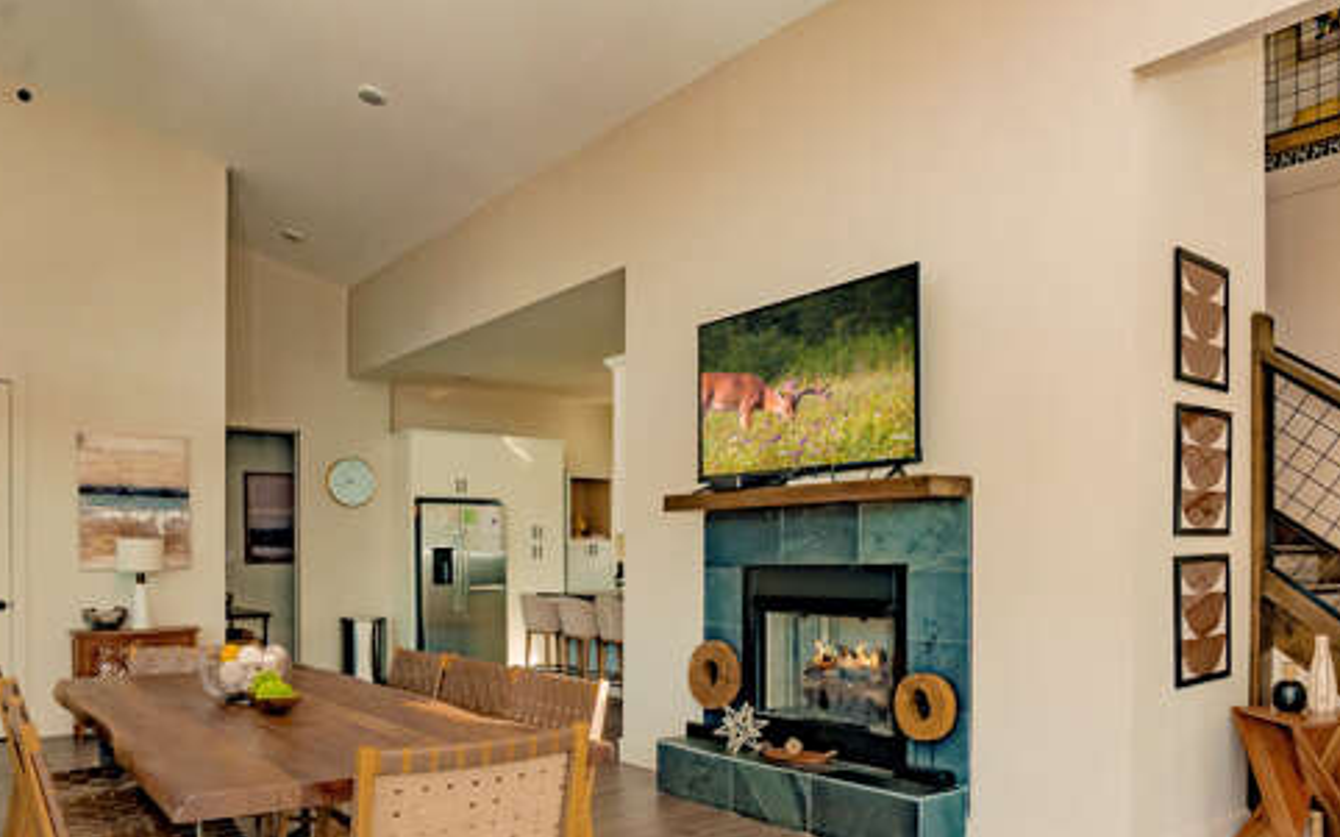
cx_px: 692
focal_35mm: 26
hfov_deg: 70.4
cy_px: 573
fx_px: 949
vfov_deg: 46.6
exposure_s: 1/160
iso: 800
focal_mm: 16
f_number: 8
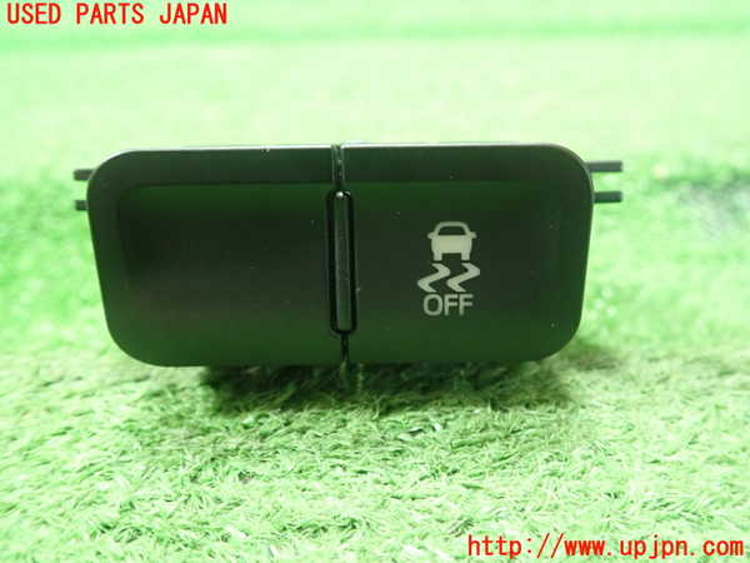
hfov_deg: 60.0
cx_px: 375
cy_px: 282
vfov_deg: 46.8
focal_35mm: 30
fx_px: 650
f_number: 2.3
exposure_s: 1/60
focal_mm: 5.5
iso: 800
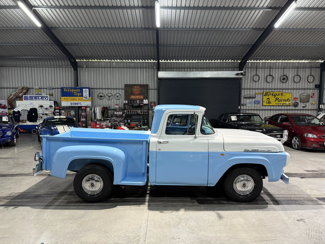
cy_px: 122
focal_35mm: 24
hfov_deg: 71.6
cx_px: 162
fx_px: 225
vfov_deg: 56.8
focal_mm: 6.76
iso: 320
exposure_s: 1/50
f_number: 1.78
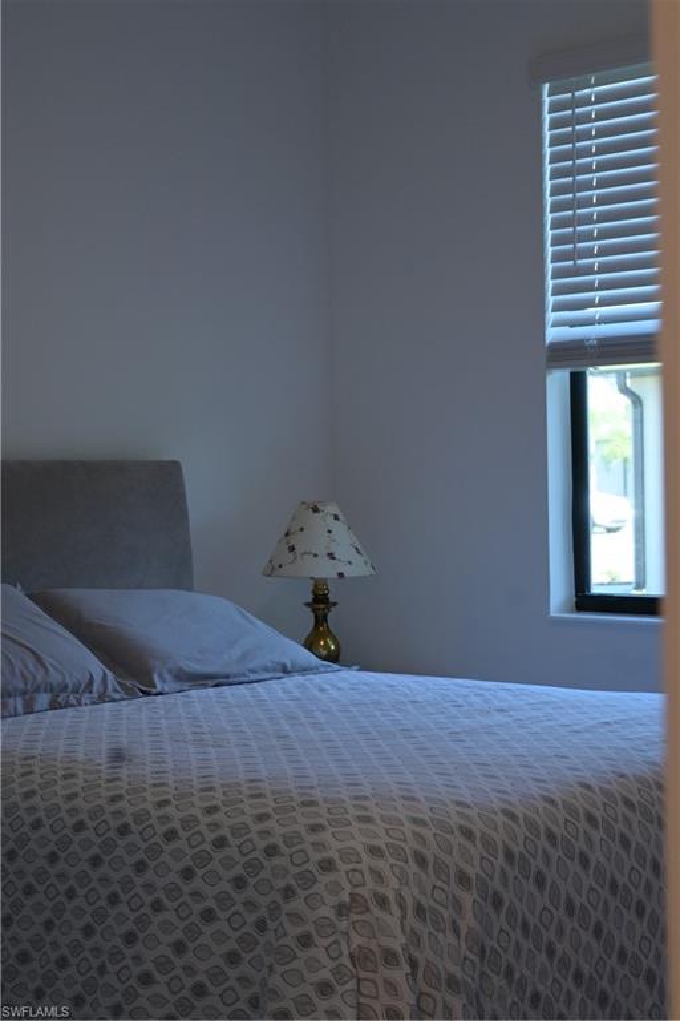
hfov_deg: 23.2
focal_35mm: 58
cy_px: 510
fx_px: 1657
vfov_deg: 34.2
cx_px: 340
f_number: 5.6
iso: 900
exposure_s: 1/60
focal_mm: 39
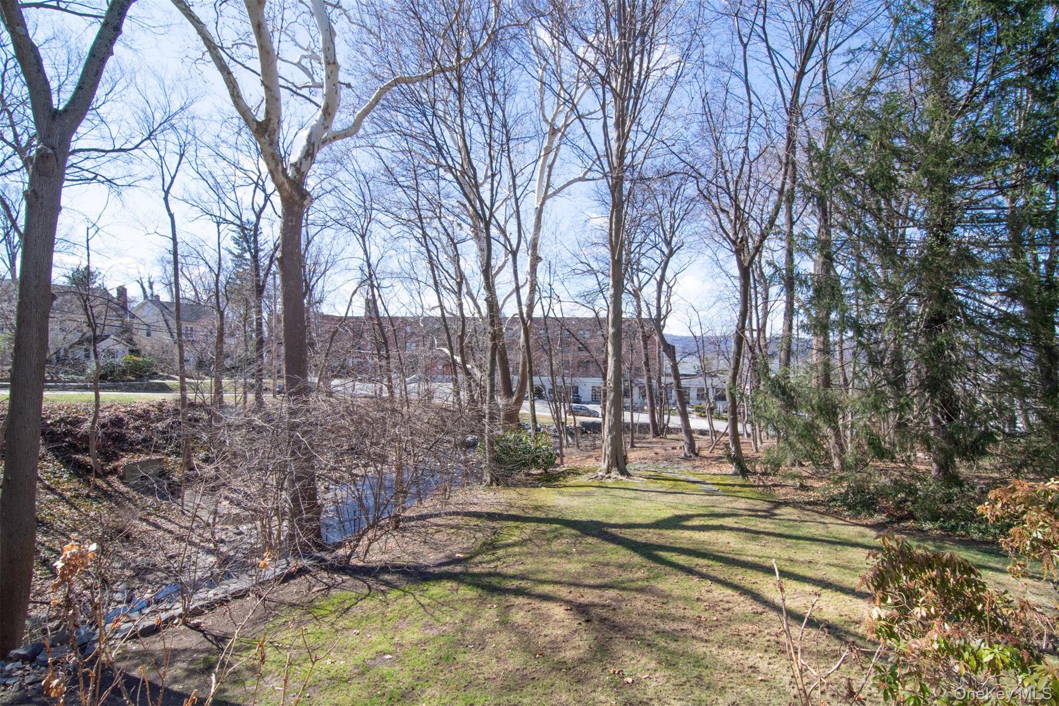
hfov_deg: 95.0
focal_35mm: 16
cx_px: 530
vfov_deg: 72.0
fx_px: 485
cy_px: 353
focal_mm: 11
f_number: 14
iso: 640
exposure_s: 1/250
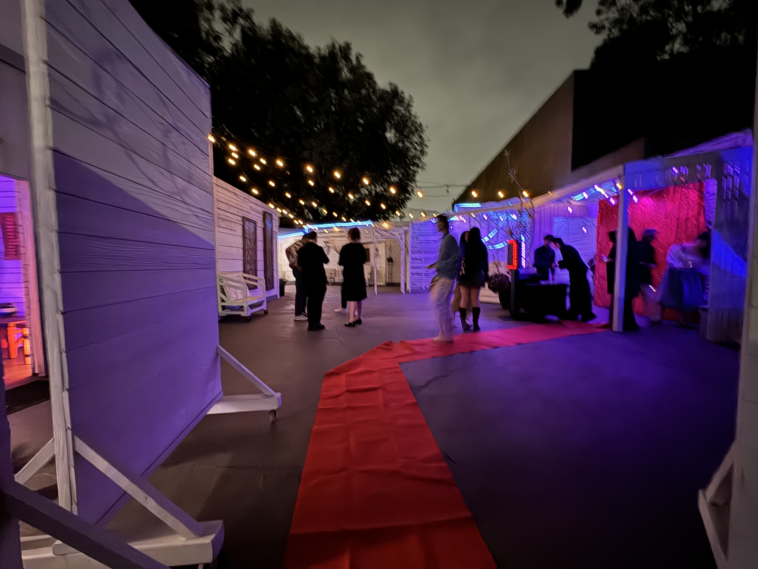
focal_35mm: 14
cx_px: 379
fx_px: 307
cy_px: 284
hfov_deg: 102.1
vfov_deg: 85.7
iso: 2000
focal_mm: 2.22
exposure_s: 1/8
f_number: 2.2
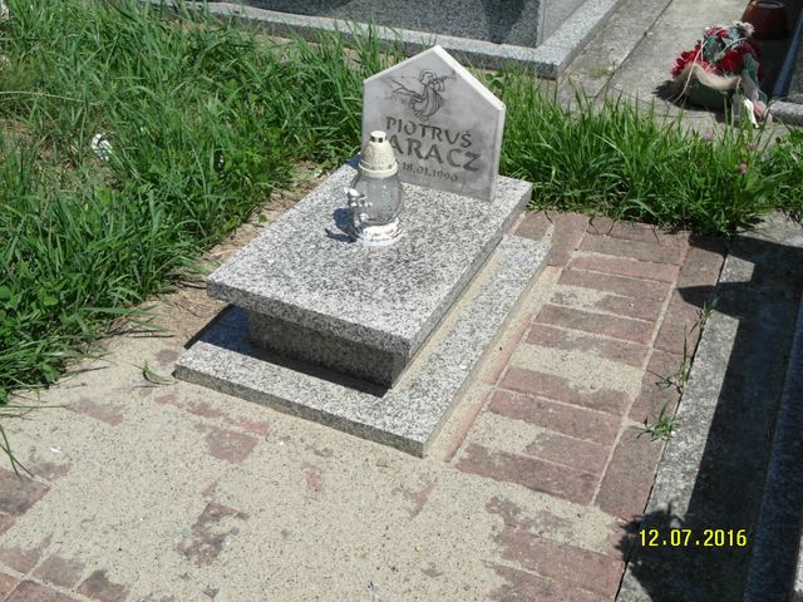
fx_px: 974
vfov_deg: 34.3
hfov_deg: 44.8
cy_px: 301
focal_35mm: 42
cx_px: 402
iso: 80
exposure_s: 1/1500
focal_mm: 9.1
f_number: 3.4
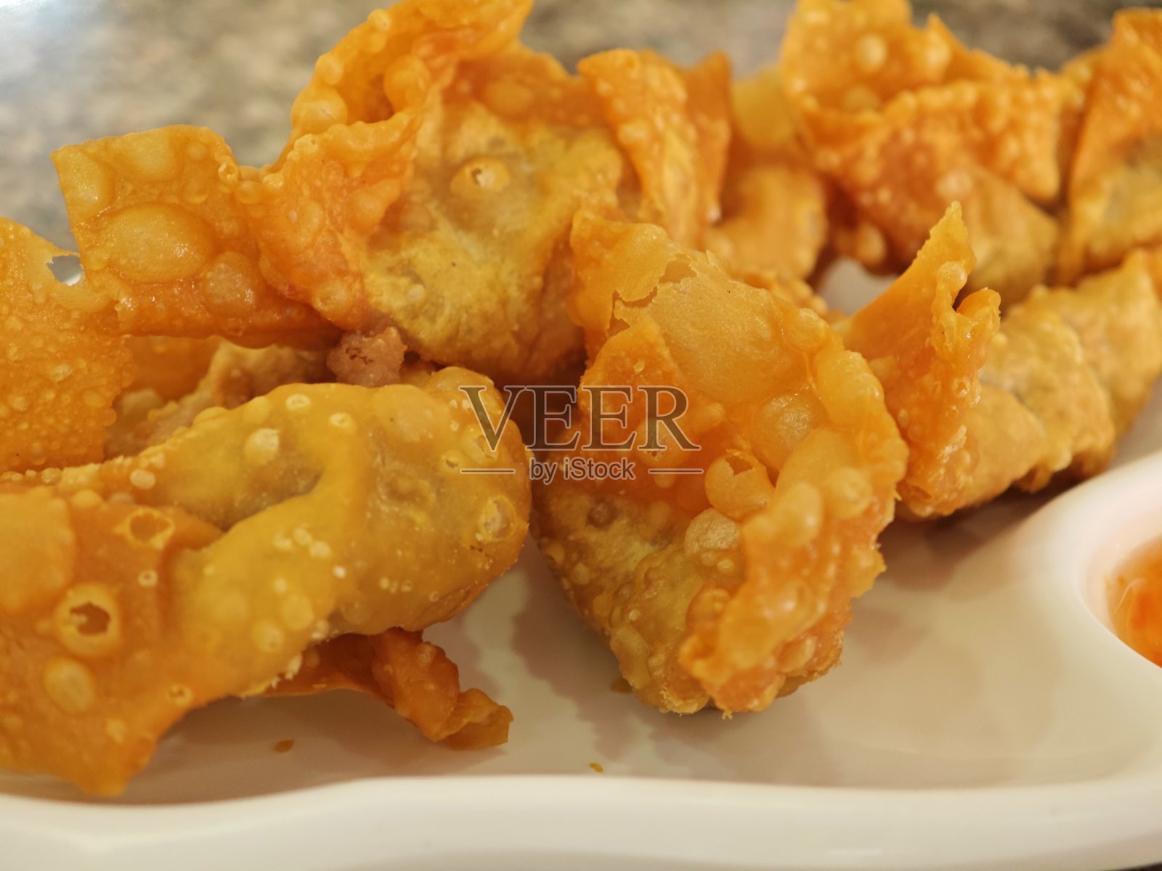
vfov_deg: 19.6
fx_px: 2518
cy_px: 436
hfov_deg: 26.0
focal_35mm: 75
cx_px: 581
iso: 250
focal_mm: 12.28
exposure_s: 1/37.3
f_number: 1.8
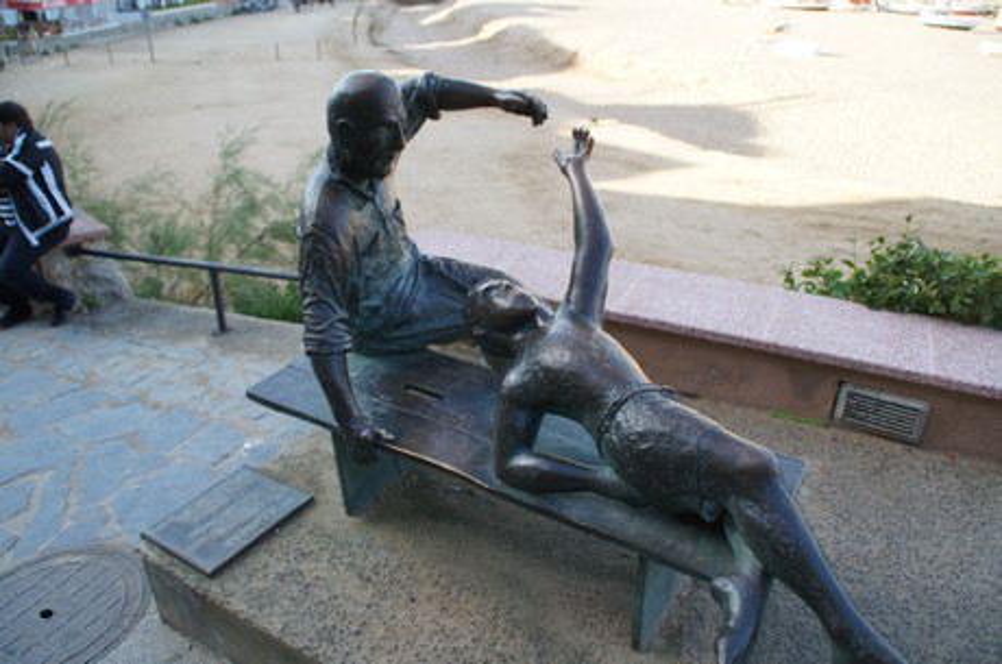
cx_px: 501
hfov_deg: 67.5
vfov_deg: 47.8
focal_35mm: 27
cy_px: 332
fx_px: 750
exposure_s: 1/80
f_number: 5
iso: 100
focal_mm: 18
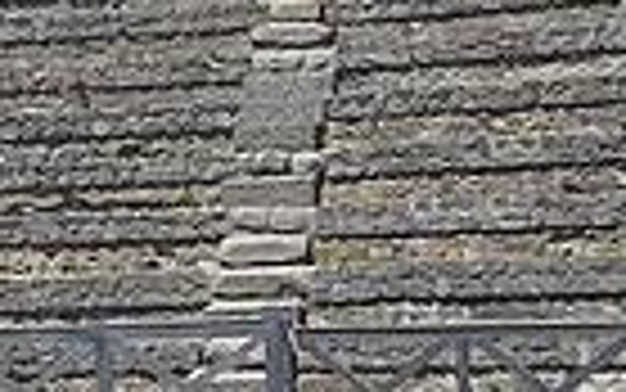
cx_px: -621
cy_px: 261
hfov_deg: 12.0
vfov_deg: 8.4
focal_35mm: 156
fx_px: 2663
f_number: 5.5
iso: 80
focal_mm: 5.7
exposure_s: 1/400
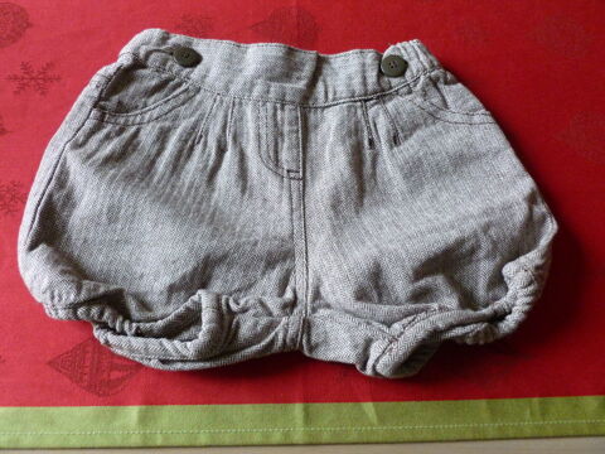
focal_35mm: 28
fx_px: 489
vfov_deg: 49.7
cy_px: 227
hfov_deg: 63.4
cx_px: 302
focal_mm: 5
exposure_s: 1/15
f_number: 3.3
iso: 400
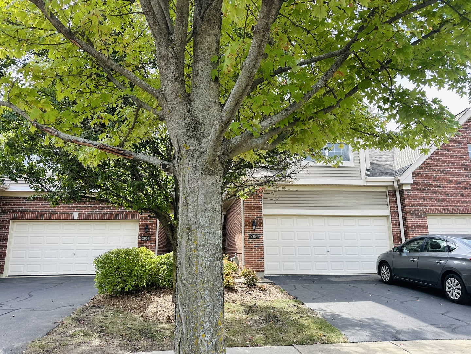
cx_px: 236
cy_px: 177
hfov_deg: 71.6
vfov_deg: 56.8
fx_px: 327
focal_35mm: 24
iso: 80
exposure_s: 1/767
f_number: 1.78
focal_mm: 6.86
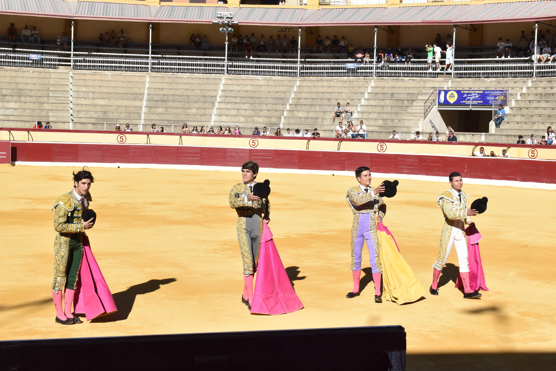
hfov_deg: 36.9
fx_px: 834
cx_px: 278
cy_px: 186
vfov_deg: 25.1
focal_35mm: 54
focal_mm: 36
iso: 400
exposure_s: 1/640
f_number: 13
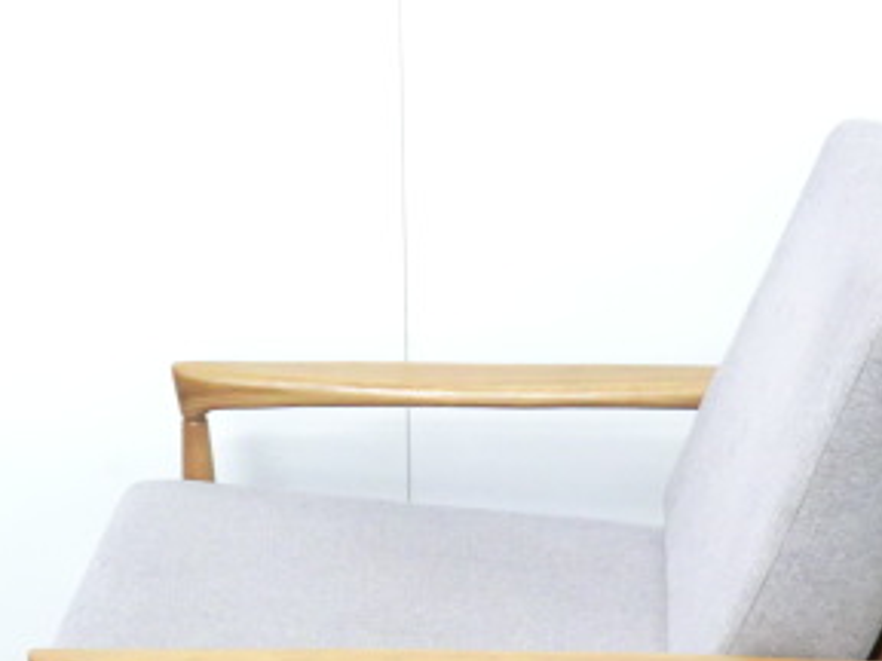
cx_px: 551
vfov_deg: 14.7
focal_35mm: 100
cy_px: 557
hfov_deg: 19.6
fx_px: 2548
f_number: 4.3
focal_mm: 8.2
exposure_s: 1/25
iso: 800
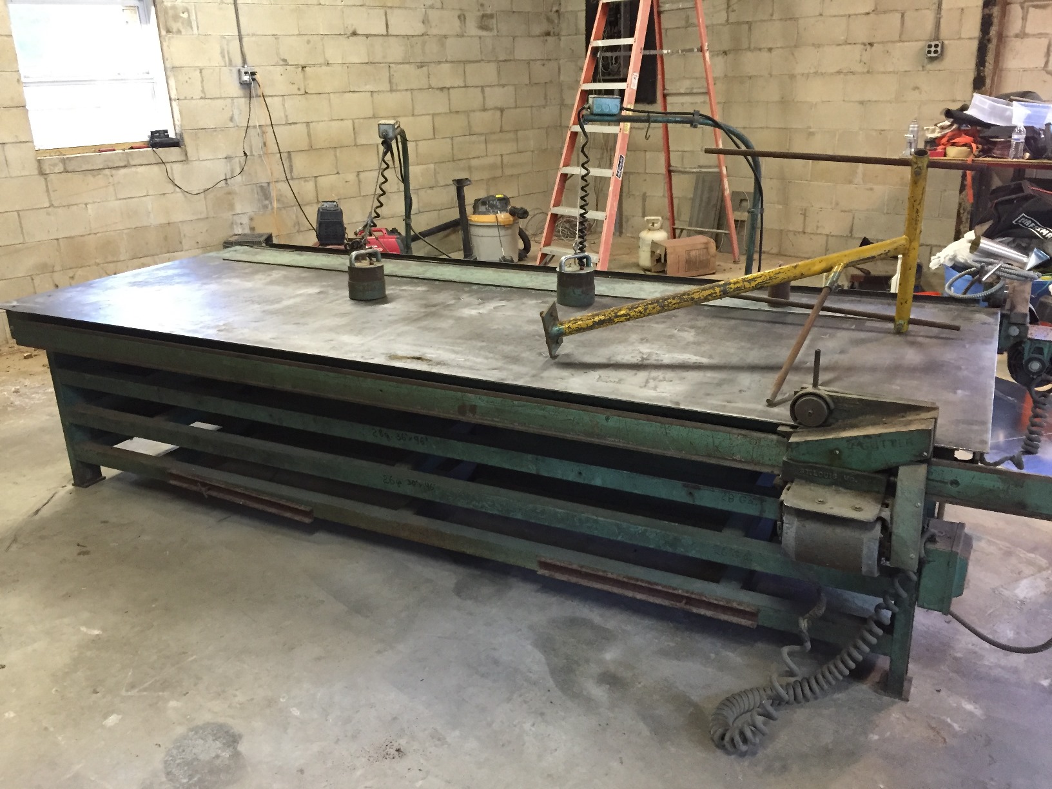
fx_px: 881
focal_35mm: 29
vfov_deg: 48.2
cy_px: 394
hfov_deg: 61.7
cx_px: 526
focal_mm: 4.15
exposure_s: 1/17
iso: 250
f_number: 2.2
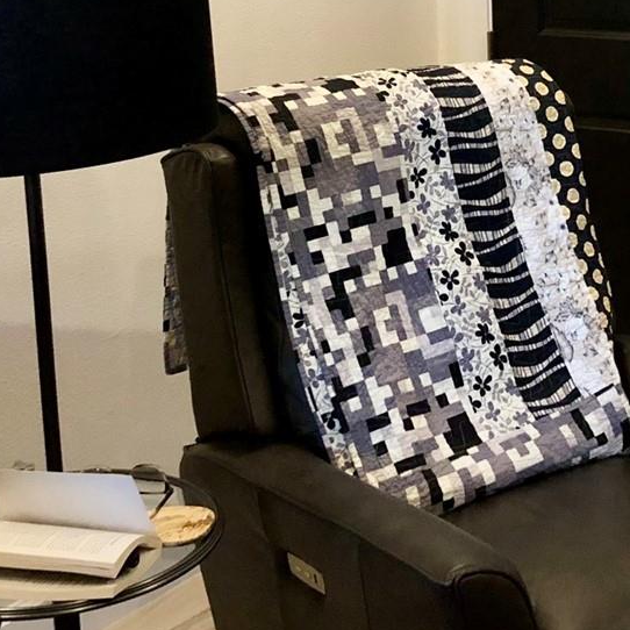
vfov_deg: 23.2
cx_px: 546
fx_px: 1503
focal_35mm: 73
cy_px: 87
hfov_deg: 23.2
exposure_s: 1/4
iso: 100
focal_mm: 3.99
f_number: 1.8
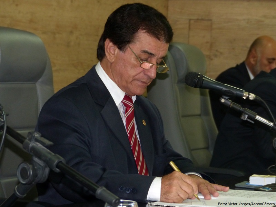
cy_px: 104
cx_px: 138
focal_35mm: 150
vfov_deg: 9.9
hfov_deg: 13.2
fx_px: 1196
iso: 400
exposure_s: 1/30
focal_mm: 27
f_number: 2.8
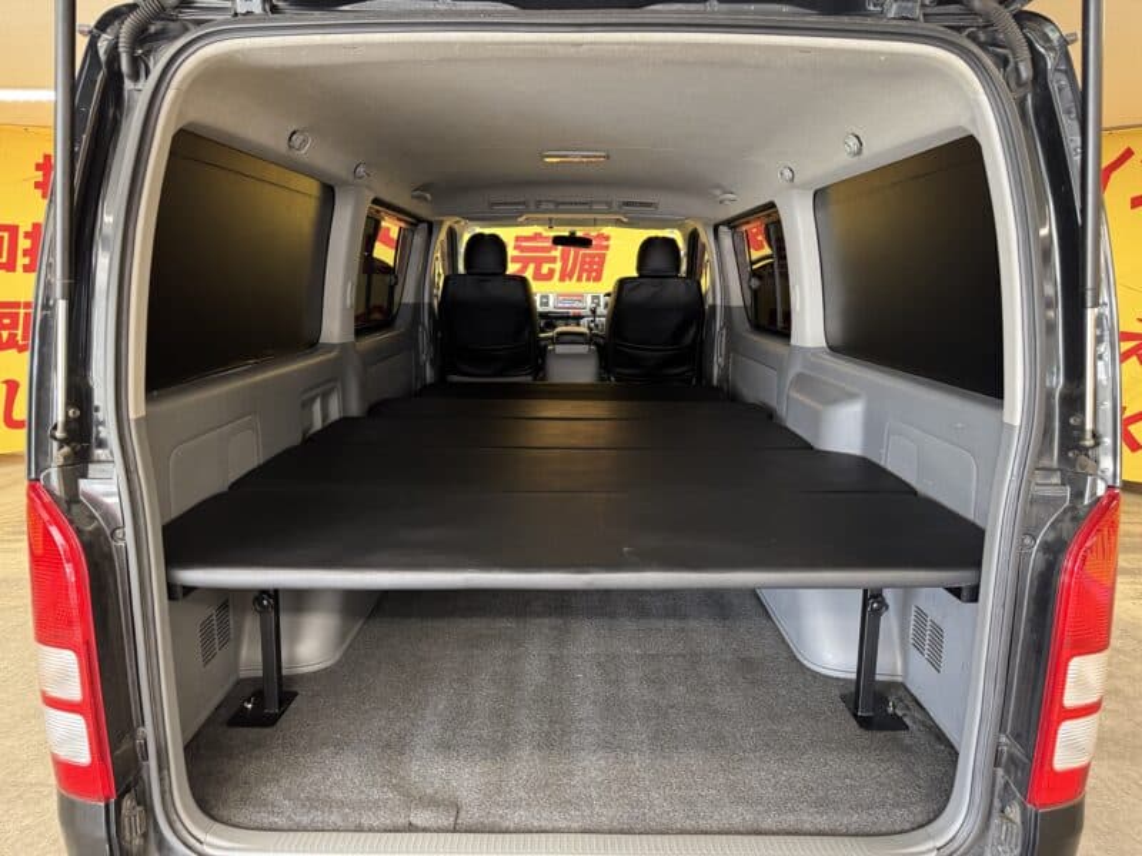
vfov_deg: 56.8
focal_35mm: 24
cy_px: 428
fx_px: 792
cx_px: 571
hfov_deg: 71.6
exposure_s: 1/50
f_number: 1.78
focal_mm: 6.76
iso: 320
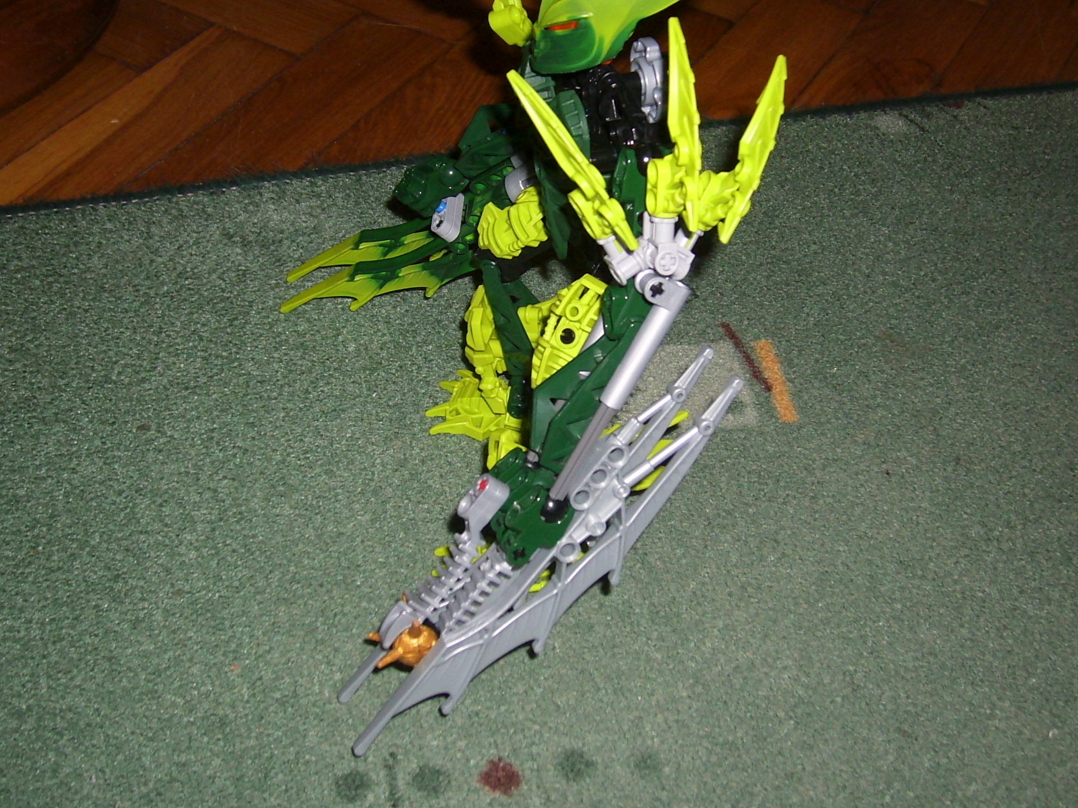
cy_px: 334
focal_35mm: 42
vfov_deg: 34.3
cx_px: 554
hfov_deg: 44.8
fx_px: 1308
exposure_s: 1/30
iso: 50
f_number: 7.1
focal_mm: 5.99
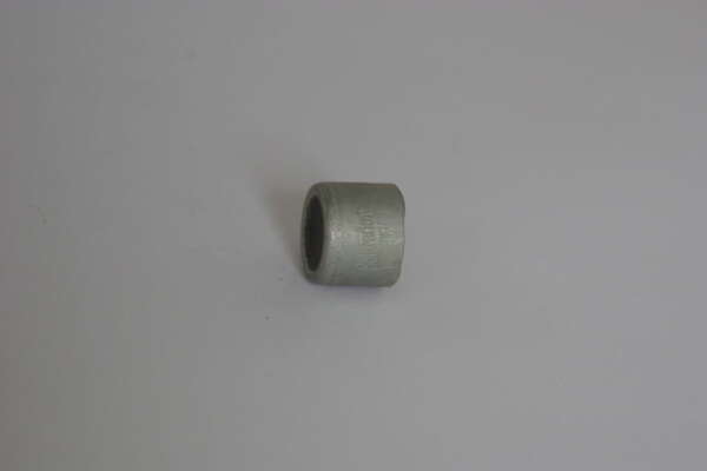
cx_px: 354
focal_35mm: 120
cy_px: 236
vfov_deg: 11.4
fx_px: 2356
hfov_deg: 17.1
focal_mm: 80
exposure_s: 1/90
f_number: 8
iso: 800
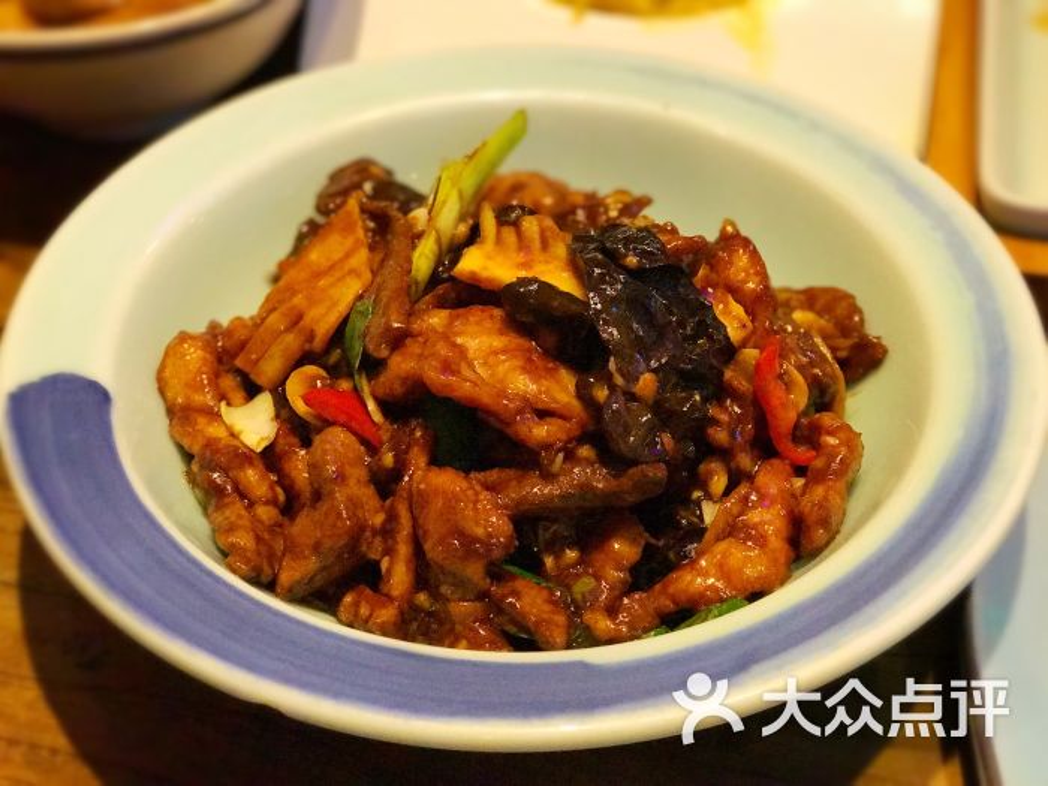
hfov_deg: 33.8
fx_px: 1726
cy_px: 393
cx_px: 524
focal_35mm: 57
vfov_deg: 25.7
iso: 640
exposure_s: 1/50
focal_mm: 6.6
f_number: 2.8
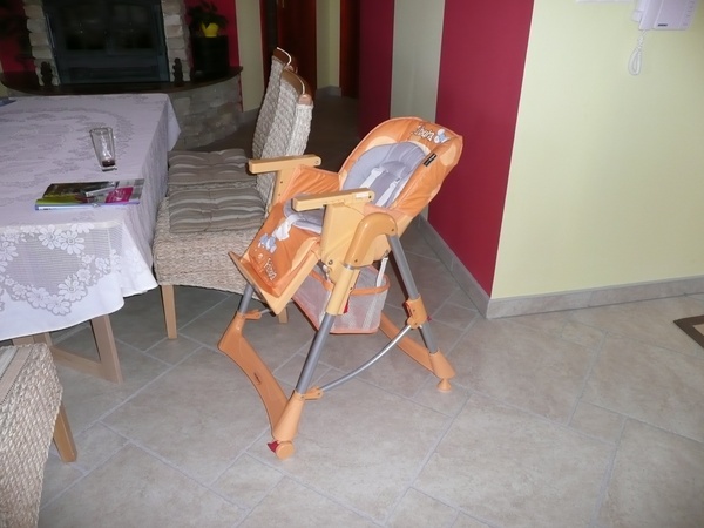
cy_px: 264
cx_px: 352
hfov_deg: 63.4
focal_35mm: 28
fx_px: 569
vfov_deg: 49.7
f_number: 3.3
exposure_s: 1/30
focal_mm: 4.6
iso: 250
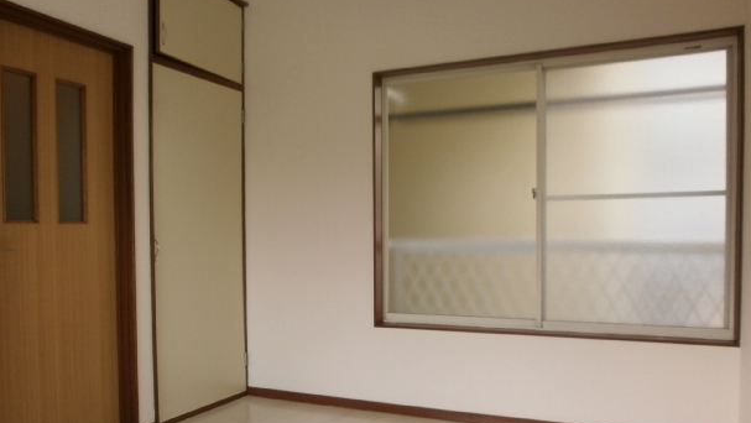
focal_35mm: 31
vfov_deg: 37.6
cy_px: 261
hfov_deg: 62.6
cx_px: 356
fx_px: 618
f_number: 2.9
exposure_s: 1/200
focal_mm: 4.8
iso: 100
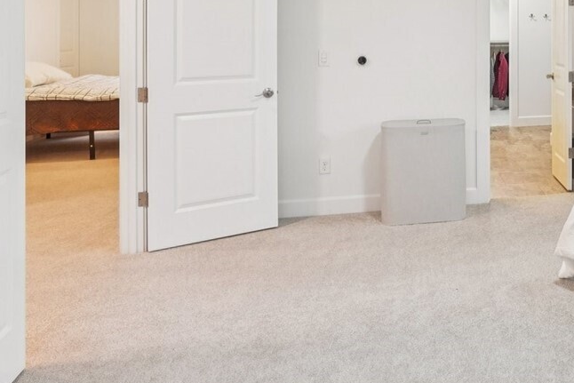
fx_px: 670
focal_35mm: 42
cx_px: 633
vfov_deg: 30.1
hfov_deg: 38.3
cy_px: 17
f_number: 8
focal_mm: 16
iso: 400
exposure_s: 1/15
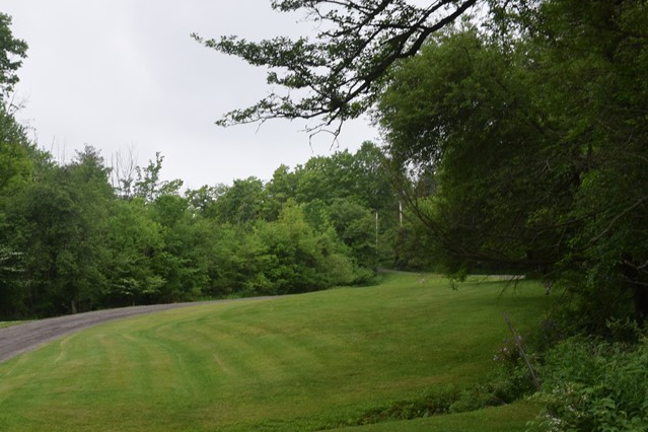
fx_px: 918
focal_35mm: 51
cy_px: 338
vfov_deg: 26.1
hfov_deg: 37.7
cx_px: 146
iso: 400
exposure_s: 1/160
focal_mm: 20
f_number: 6.3
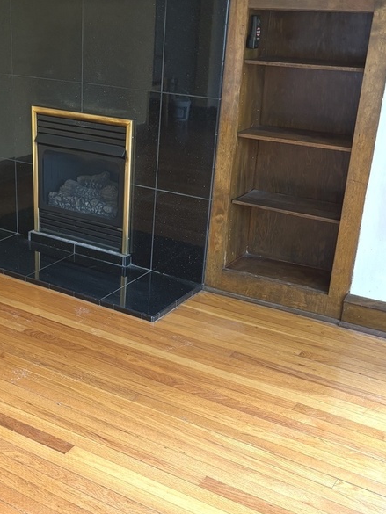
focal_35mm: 48
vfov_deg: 39.6
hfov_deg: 29.7
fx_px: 713
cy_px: 286
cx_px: 86
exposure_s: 1/60
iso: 160
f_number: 1.6
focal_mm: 5.96
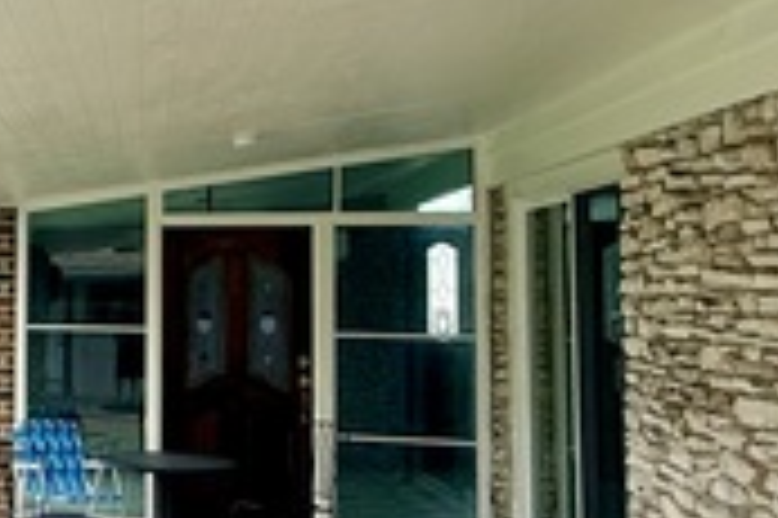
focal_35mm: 54
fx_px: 1166
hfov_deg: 28.6
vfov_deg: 25.0
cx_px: -288
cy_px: 243
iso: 64
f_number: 2.2
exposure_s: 1/602
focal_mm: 2.22
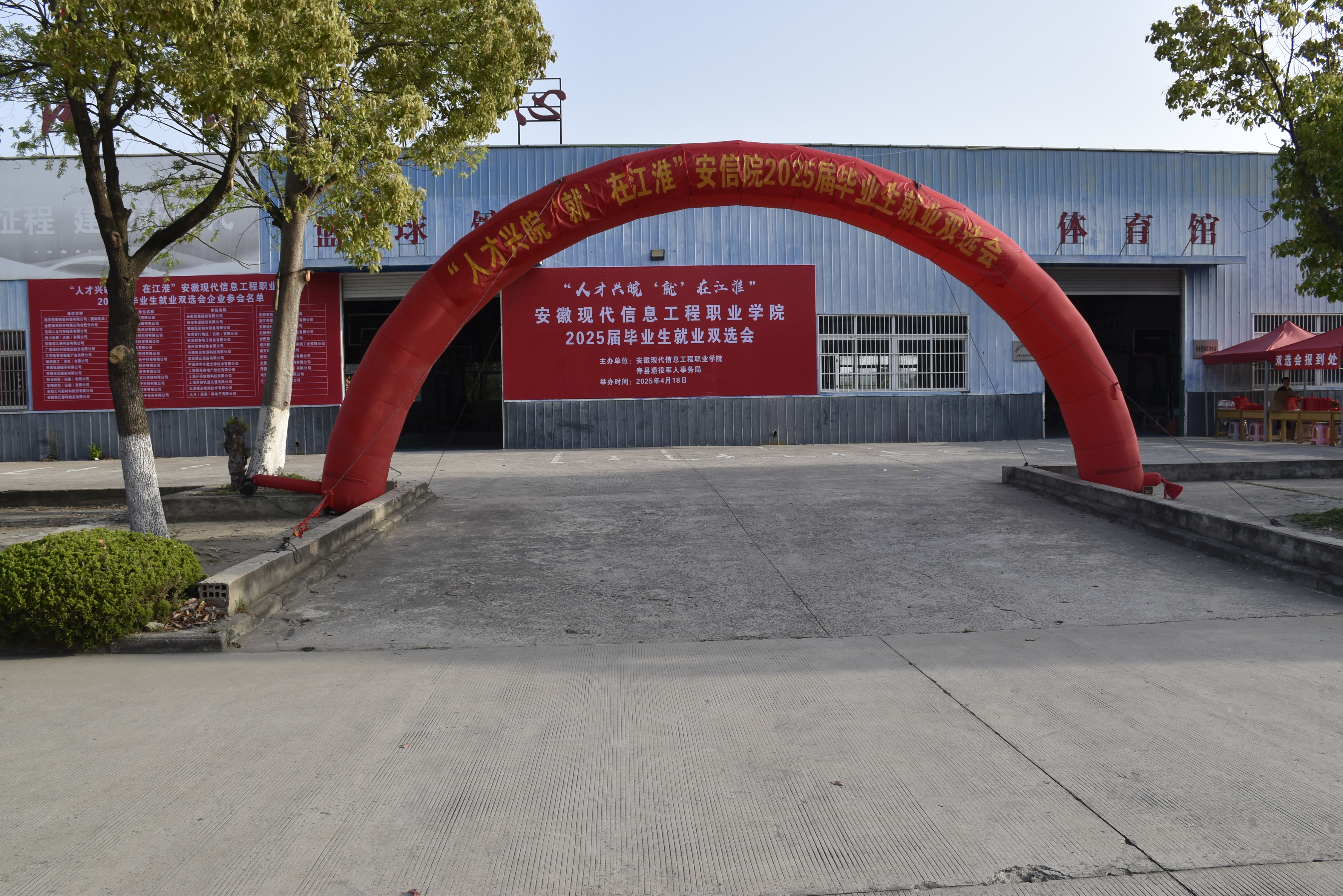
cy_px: 448
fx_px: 1007
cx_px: 672
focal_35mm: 27
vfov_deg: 48.0
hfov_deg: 67.4
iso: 200
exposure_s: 1/250
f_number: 8
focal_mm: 18
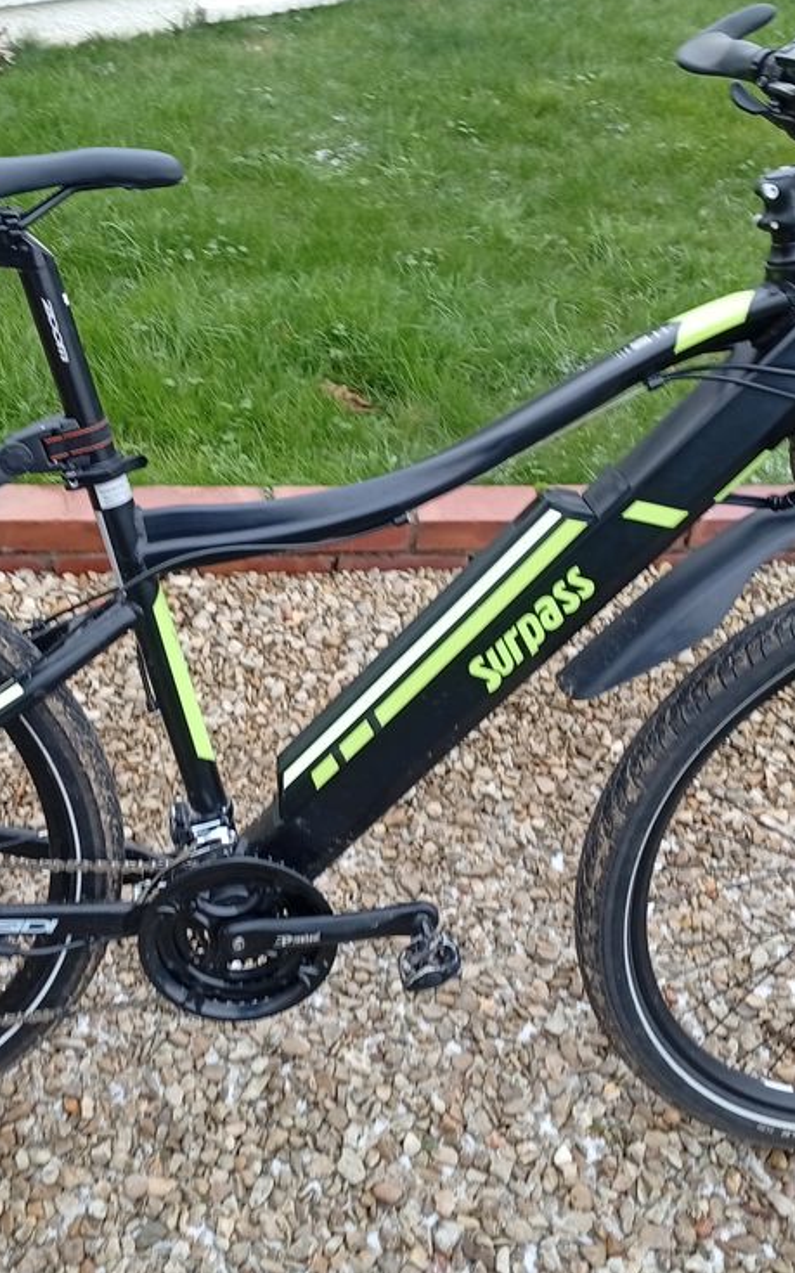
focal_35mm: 39
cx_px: 307
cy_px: 636
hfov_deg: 32.6
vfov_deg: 50.4
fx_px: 1353
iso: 140
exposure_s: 1/50
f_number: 1.8
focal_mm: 3.98
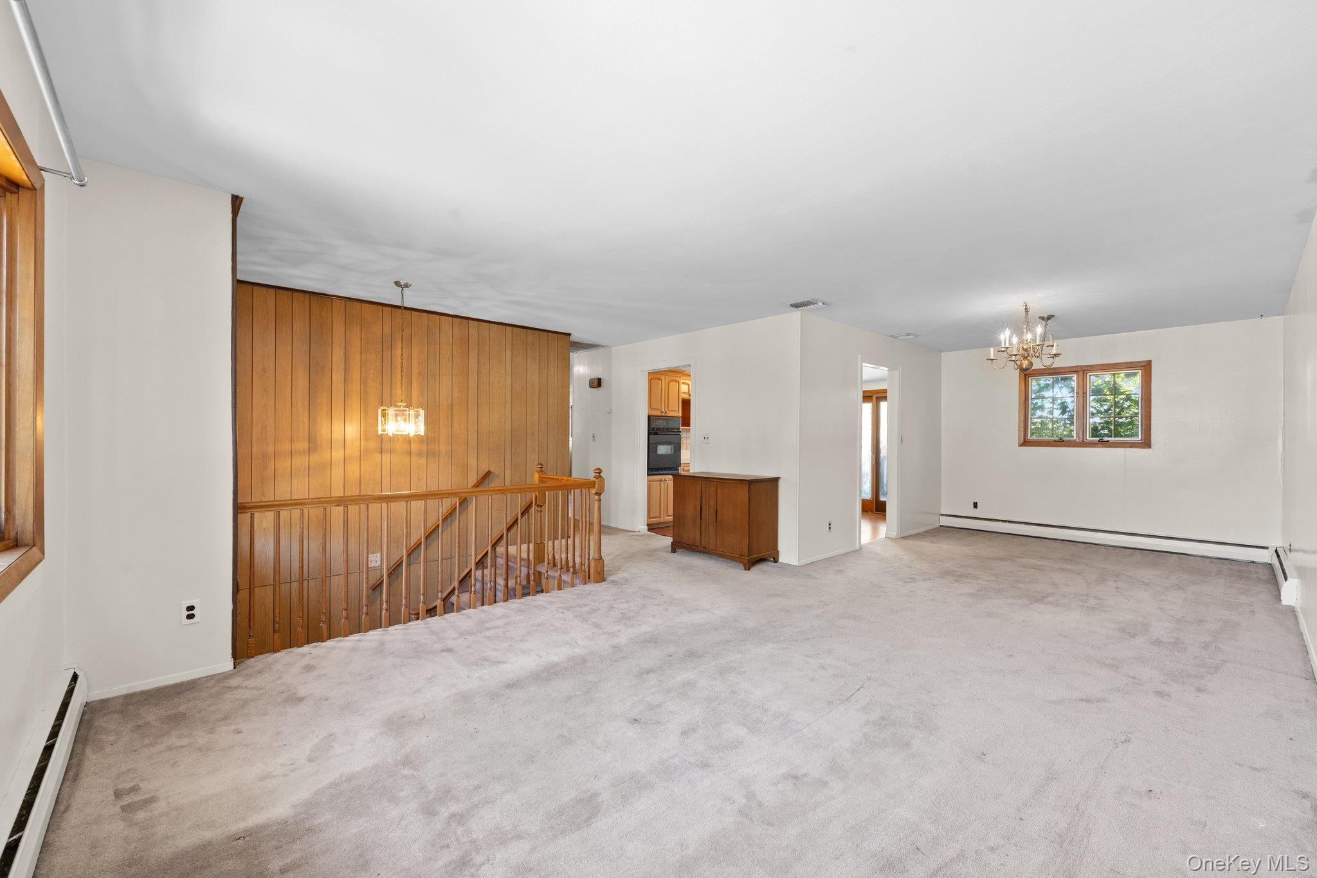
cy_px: 439
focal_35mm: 14
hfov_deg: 104.3
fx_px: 512
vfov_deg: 81.2
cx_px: 658
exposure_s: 1/1.67
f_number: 10
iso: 320
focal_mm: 14
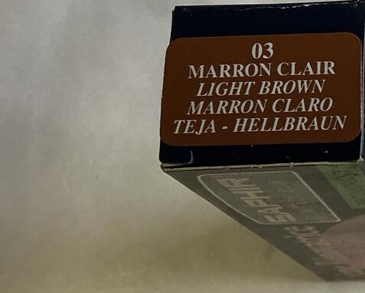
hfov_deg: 20.2
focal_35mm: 89
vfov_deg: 17.3
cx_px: 433
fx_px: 962
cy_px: 109
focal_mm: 3
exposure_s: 1/50
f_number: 1.8
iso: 125
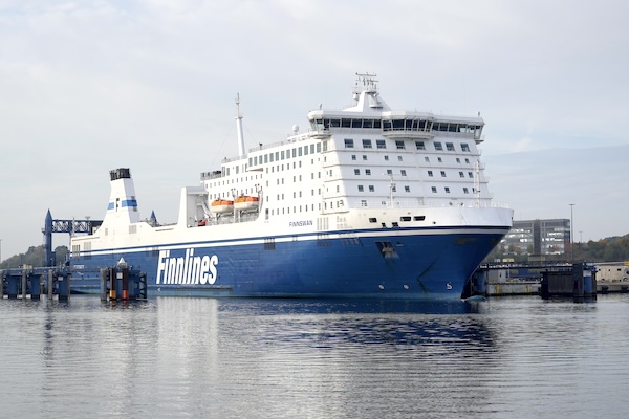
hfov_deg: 39.6
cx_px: 314
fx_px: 874
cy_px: 210
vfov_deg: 27.0
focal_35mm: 50
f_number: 4
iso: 100
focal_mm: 50
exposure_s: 1/1000
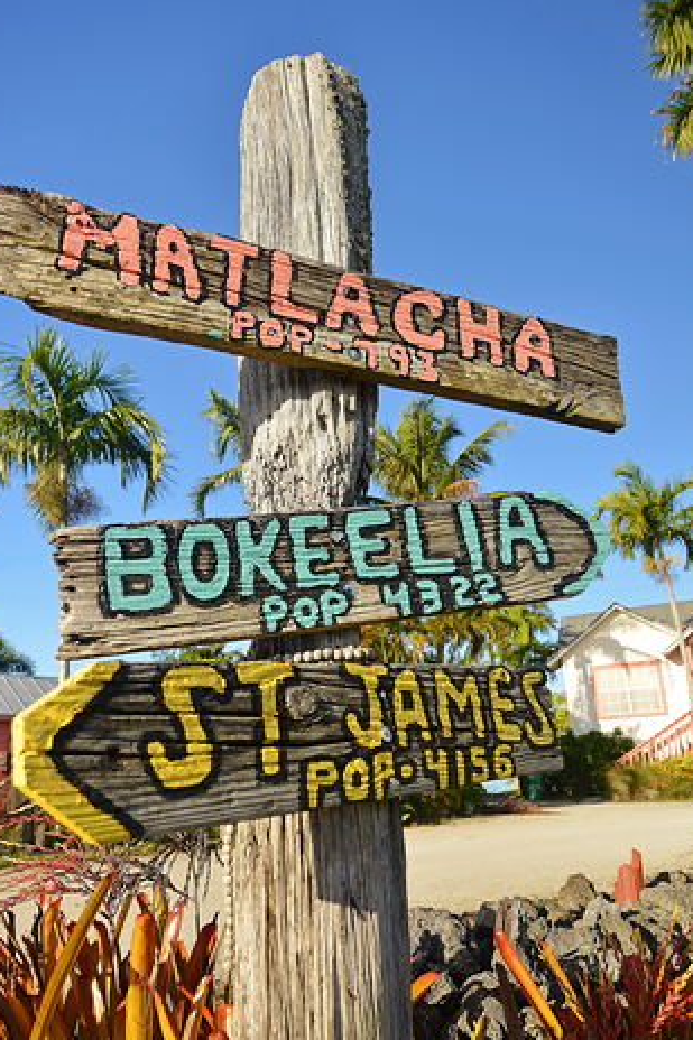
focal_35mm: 22
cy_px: 619
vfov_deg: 77.8
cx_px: 274
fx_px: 636
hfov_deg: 56.7
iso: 100
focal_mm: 17
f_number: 4
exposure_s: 1/400
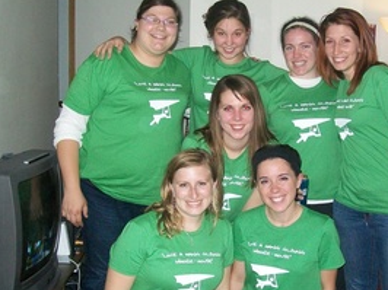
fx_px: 594
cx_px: 224
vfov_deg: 27.5
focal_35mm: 53
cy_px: 148
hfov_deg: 36.1
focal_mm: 6
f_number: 2.7
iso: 200
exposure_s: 1/125
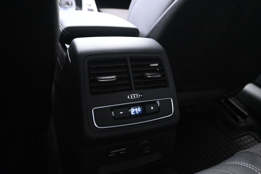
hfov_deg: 60.3
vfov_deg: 42.3
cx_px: 133
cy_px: 84
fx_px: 225
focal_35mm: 31
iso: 5000
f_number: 3.8
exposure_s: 1/4
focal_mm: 20
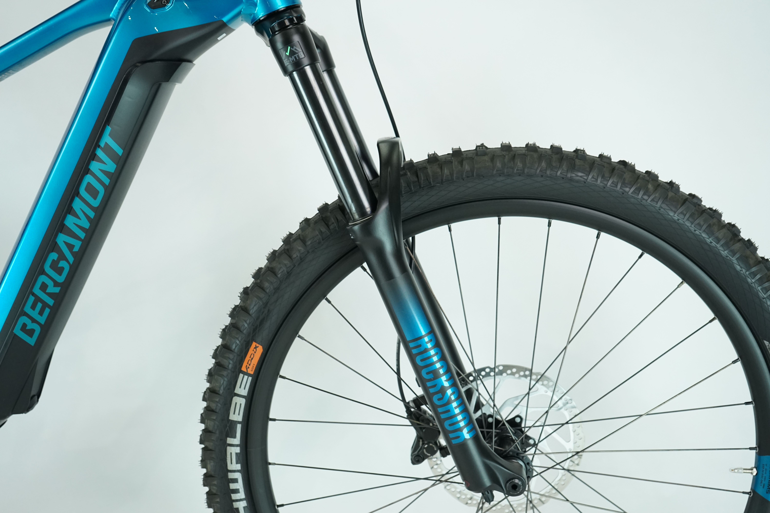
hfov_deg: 53.1
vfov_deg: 36.9
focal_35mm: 36
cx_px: 385
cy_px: 256
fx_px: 770
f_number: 5.6
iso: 1600
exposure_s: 1/200
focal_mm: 36
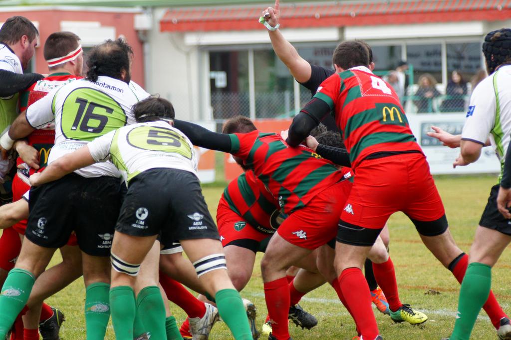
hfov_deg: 7.6
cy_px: 170
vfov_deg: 5.1
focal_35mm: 270
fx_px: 3829
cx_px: 256
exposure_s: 1/640
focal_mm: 180
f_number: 4.5
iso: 800
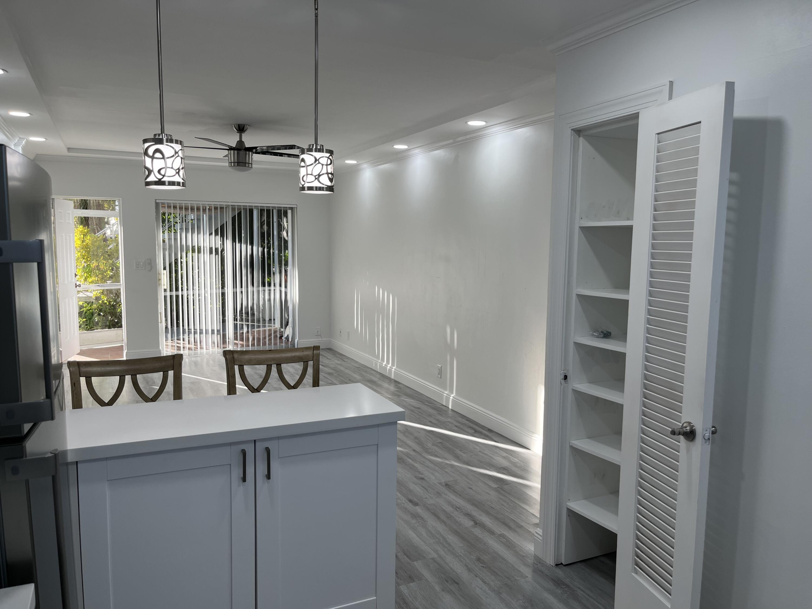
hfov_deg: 67.3
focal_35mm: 26
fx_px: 610
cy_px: 304
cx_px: 406
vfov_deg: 53.1
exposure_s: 1/170
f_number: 1.6
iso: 40
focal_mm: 5.1
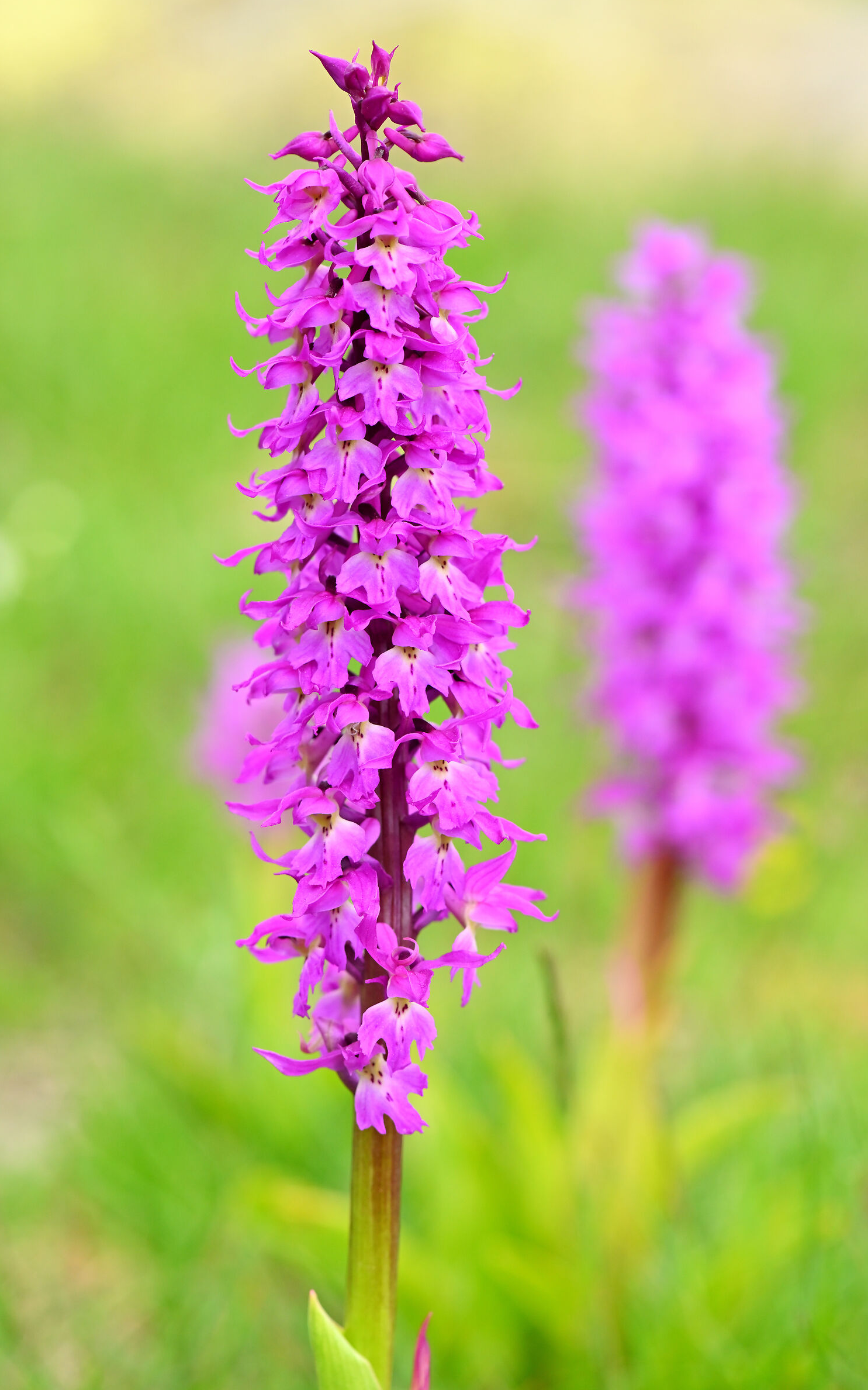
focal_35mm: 108
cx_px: 438
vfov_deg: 19.3
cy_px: 698
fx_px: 4089
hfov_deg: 12.1
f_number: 6.3
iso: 1000
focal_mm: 105
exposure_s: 1/160
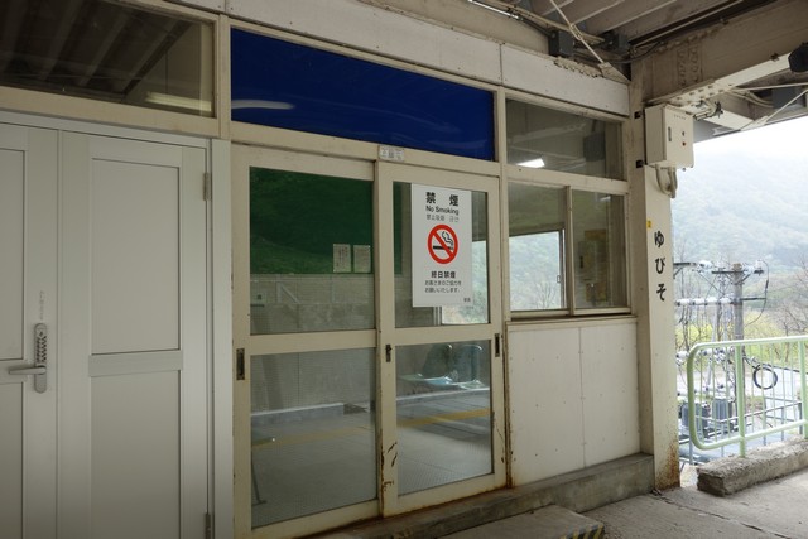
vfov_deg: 46.4
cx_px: 404
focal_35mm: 28
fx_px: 629
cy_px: 270
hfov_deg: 65.5
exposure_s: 1/100
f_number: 5
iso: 125
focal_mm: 10.4
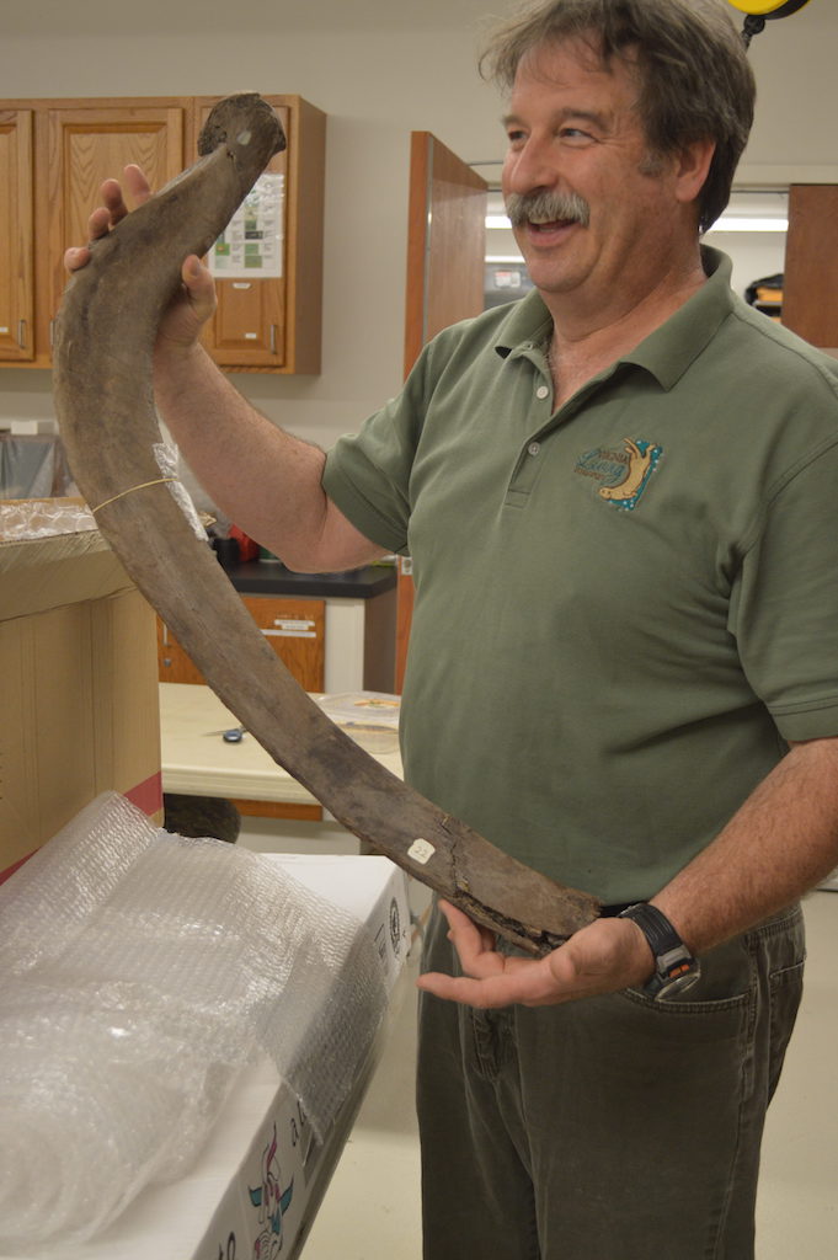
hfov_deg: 30.8
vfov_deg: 45.0
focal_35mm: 44
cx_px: 419
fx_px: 1521
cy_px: 630
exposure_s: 1/60
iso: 800
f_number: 4.5
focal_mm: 29
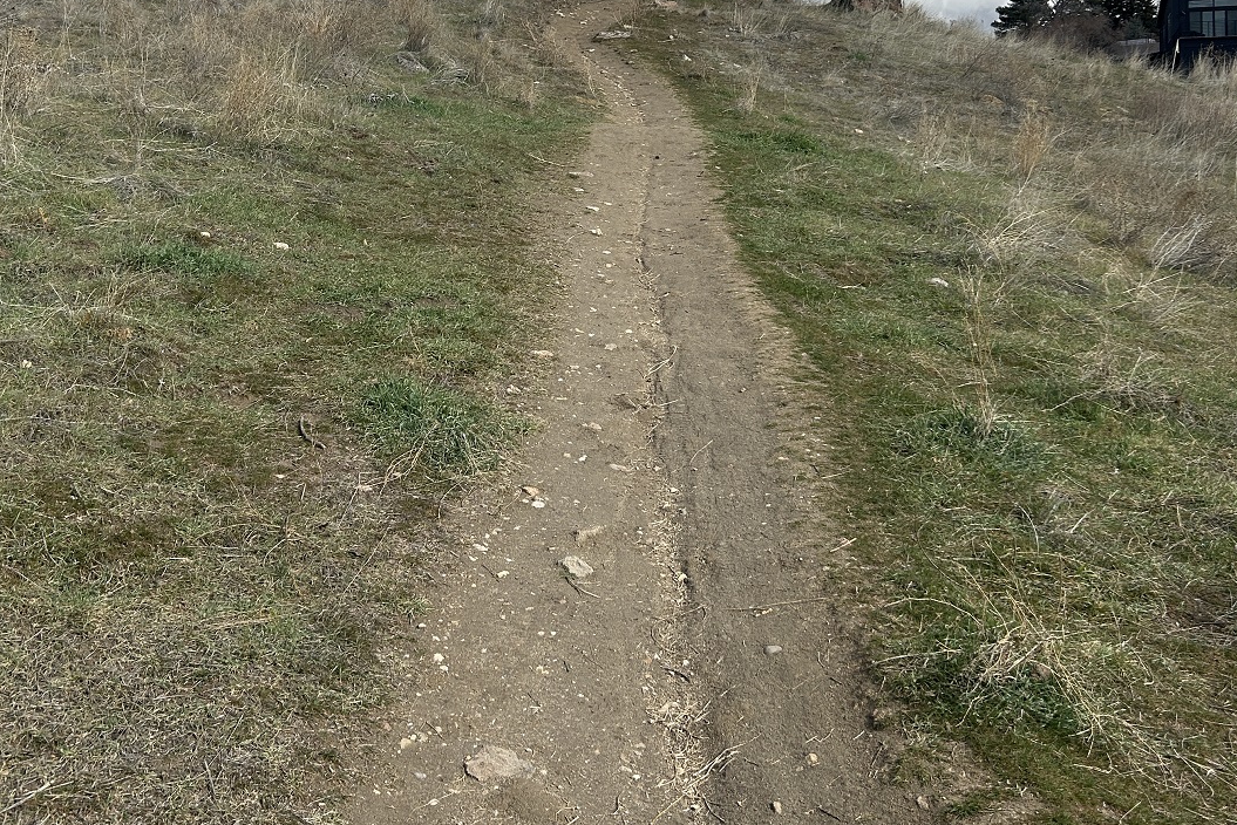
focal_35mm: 41
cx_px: 643
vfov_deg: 31.8
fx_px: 1409
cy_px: 171
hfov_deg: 47.4
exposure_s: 1/4831
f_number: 1.5
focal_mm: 5.7
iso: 50
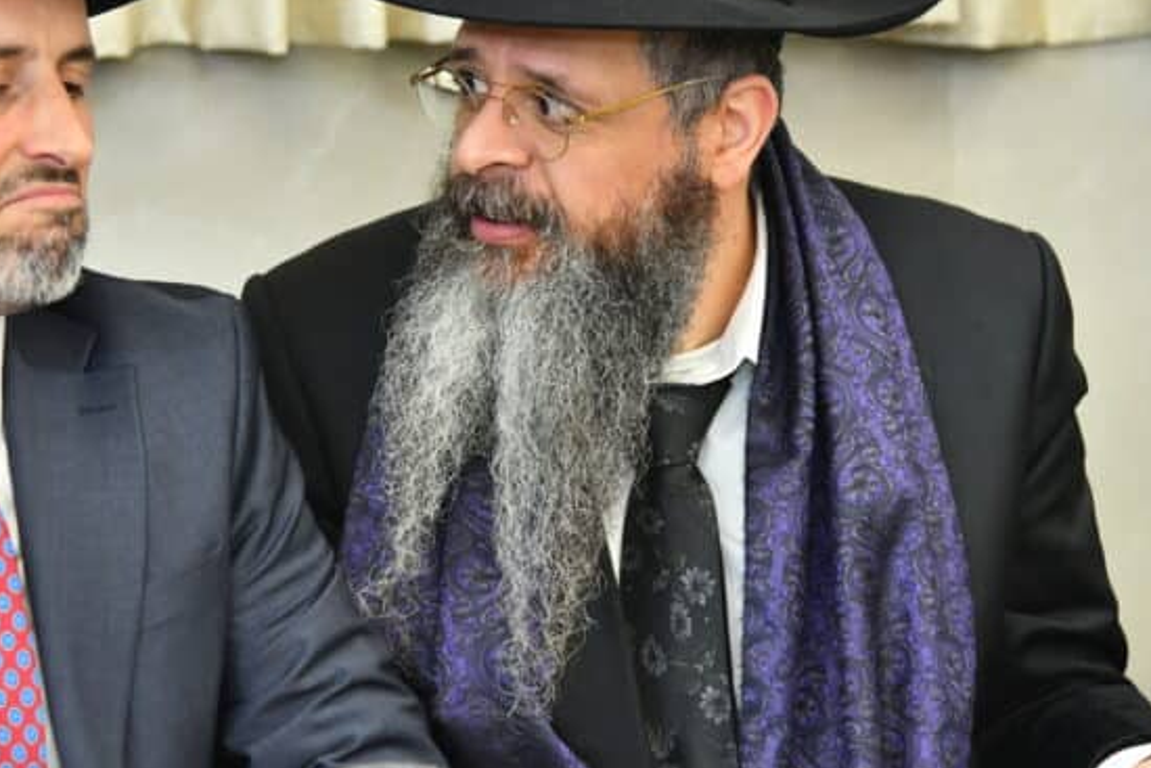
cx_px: 368
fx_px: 5117
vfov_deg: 8.6
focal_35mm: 160
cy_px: 160
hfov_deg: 12.8
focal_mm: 86
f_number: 4.5
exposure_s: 1/200
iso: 1000
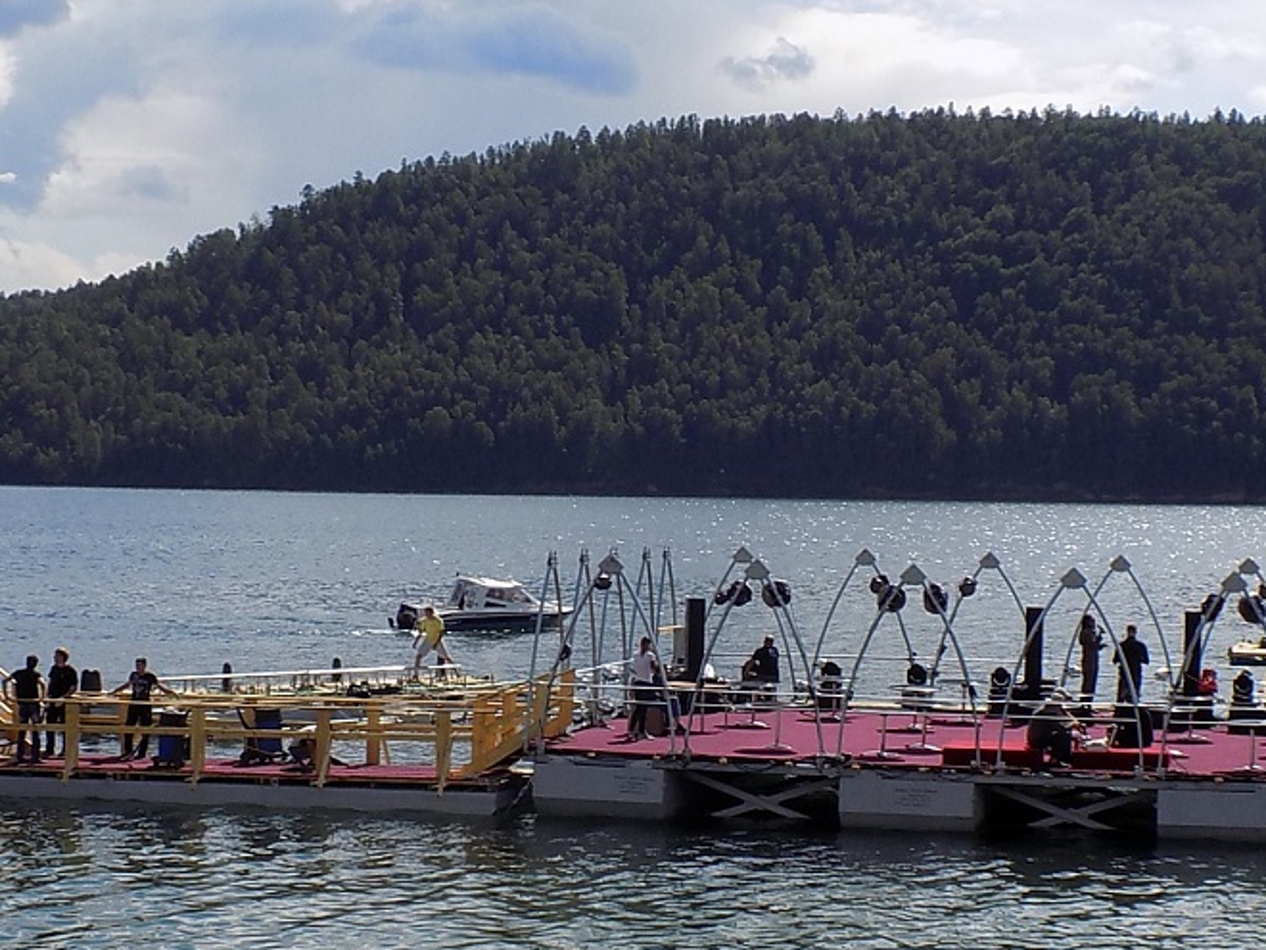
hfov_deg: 24.6
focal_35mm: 79
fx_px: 2889
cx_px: 844
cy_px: 631
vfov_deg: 18.6
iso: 80
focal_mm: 7.3
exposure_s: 1/1250
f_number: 3.6
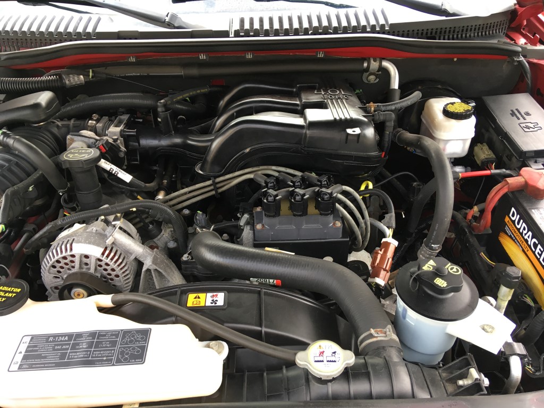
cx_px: 272
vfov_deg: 48.2
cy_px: 204
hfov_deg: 61.7
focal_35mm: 29
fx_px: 456
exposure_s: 1/40
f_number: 2.2
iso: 25
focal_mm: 4.15
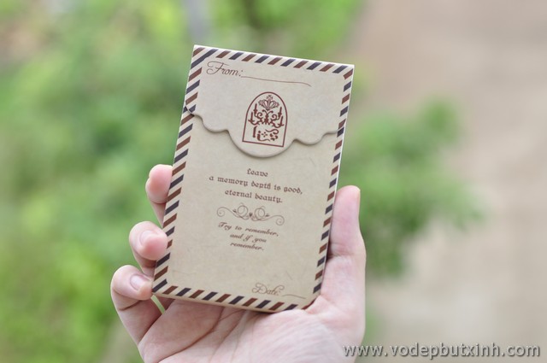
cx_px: 274
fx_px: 1138
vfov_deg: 18.1
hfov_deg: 27.0
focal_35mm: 75
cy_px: 182
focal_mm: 50
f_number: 4
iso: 200
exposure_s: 1/320
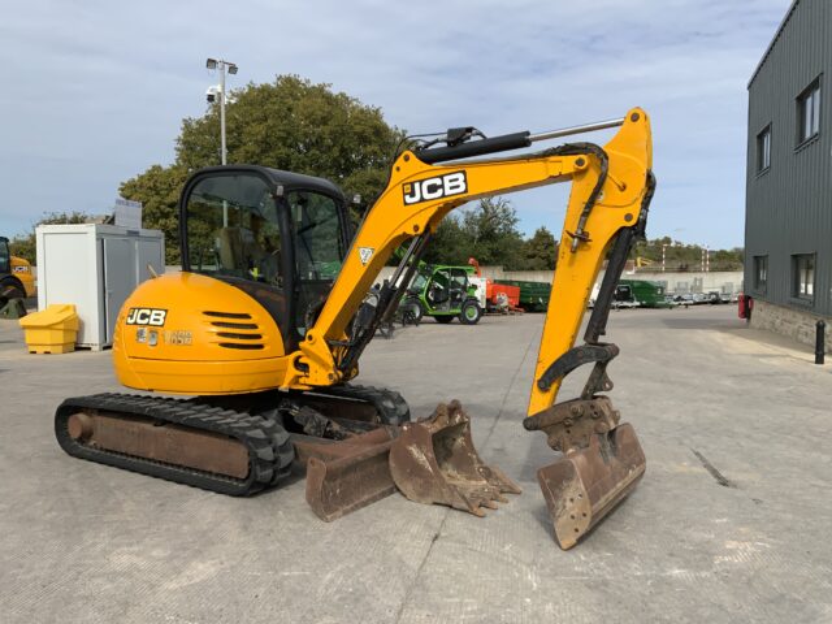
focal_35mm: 29
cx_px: 416
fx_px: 697
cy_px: 312
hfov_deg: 61.7
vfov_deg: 48.2
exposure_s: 1/2320
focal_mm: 3
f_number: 1.8
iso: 16
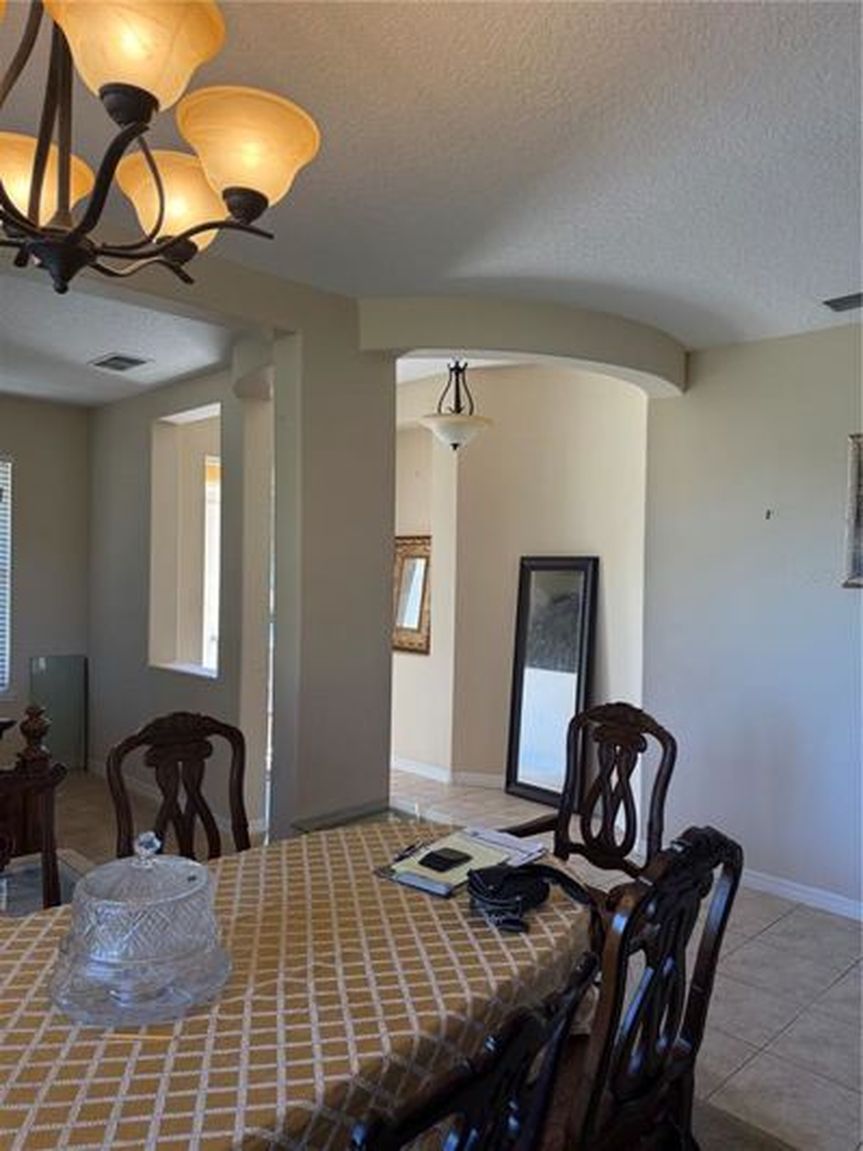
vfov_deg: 71.6
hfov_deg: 56.8
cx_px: 432
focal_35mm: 24
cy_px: 576
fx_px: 798
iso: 160
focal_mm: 6.76
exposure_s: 1/238
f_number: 1.78
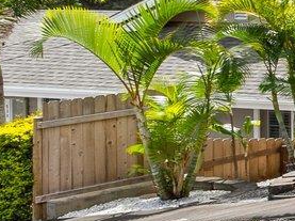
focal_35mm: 121
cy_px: -54
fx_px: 1030
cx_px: 1048
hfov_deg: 9.3
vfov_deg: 11.9
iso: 100
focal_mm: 17
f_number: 8
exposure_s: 1/200
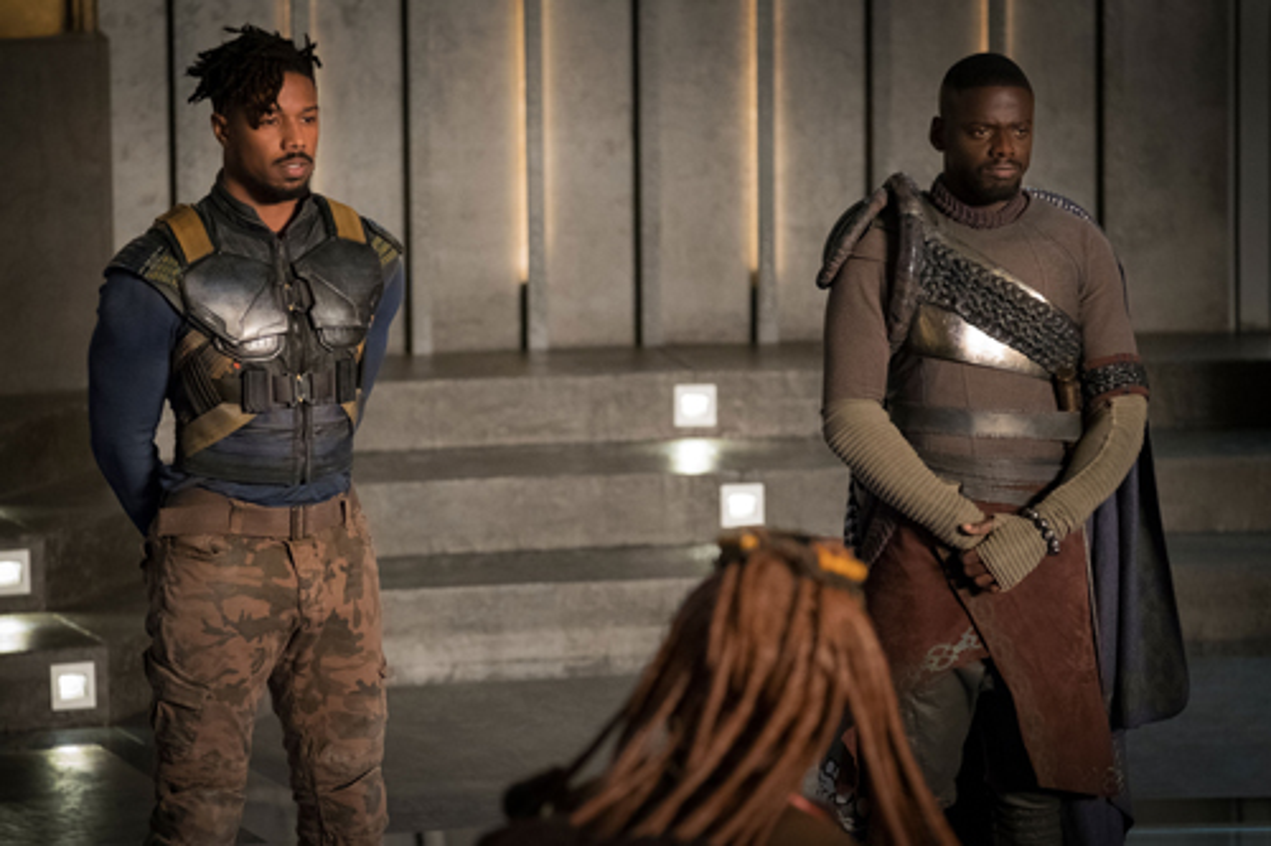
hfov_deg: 10.2
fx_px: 7129
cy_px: 423
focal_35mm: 202
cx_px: 636
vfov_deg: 6.8
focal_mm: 134.4
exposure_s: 1/125
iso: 4000
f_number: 3.6
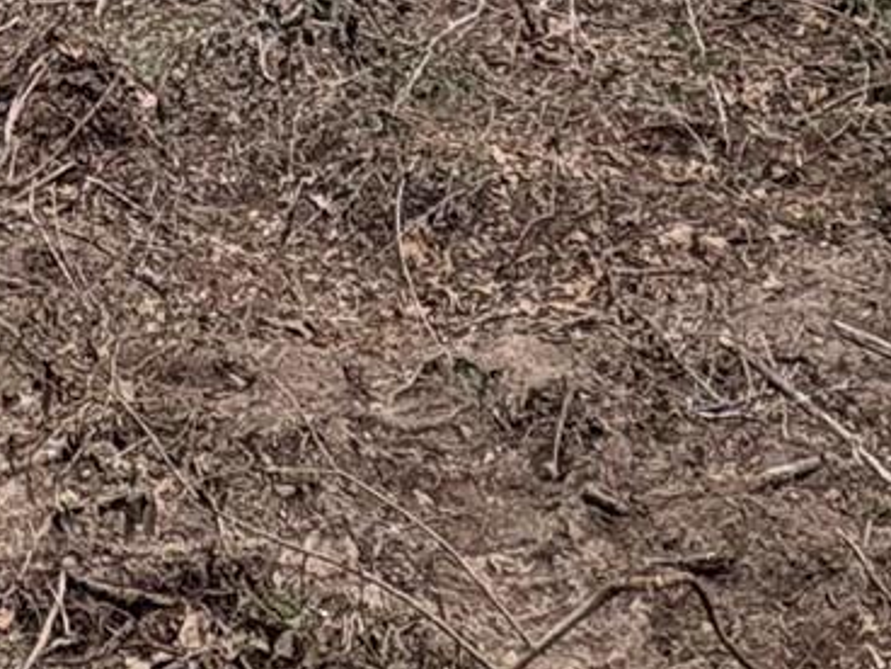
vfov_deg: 13.4
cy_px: -982
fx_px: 2008
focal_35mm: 78
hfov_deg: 24.3
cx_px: 87
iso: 50
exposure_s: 1/573
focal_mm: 2.22
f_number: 2.2
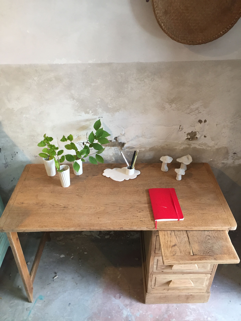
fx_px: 269
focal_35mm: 29
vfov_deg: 61.7
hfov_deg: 48.2
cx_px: 120
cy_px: 160
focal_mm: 4.15
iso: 125
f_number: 2.2
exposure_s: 1/33
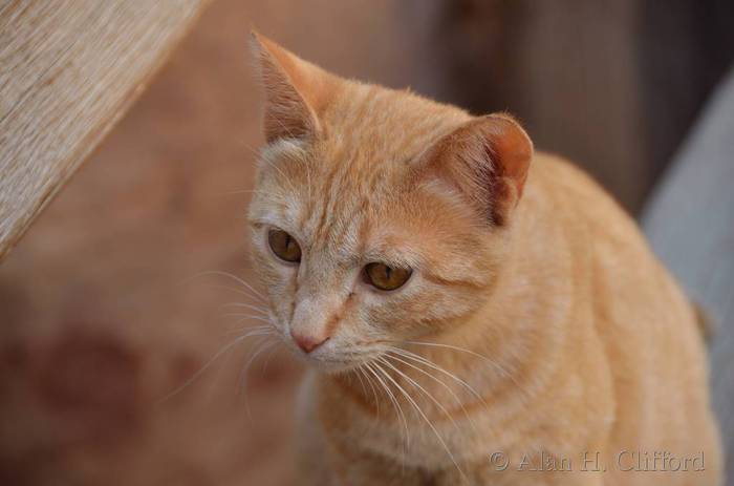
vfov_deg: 4.6
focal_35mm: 300
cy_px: 243
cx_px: 367
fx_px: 6101
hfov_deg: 6.9
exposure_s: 1/160
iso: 250
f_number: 5.6
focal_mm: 200
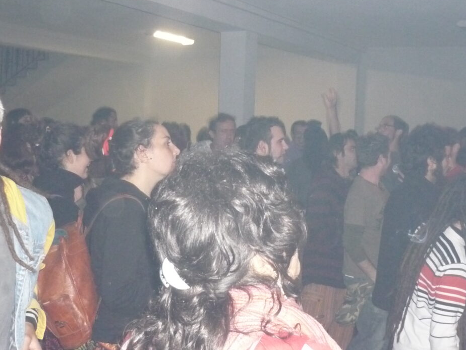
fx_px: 727
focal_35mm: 54
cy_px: 175
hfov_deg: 35.5
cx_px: 234
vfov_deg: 27.0
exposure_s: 1/30
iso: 640
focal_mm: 5.5
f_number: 2.8
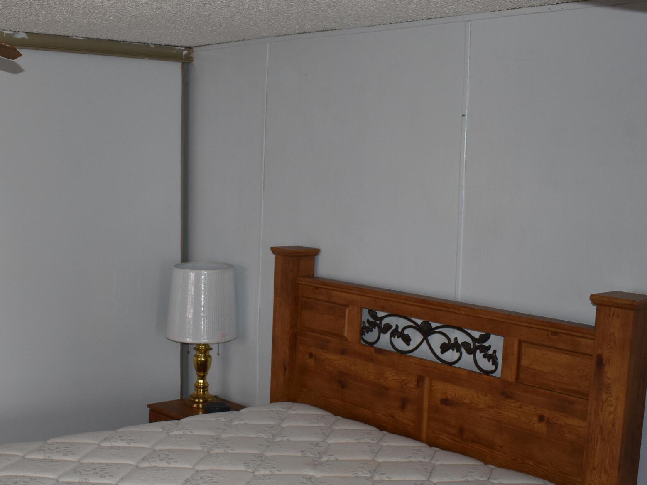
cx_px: 216
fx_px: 934
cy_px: 310
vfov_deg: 29.0
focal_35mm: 50
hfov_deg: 37.8
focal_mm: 18
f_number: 3.5
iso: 400
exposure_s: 1/60
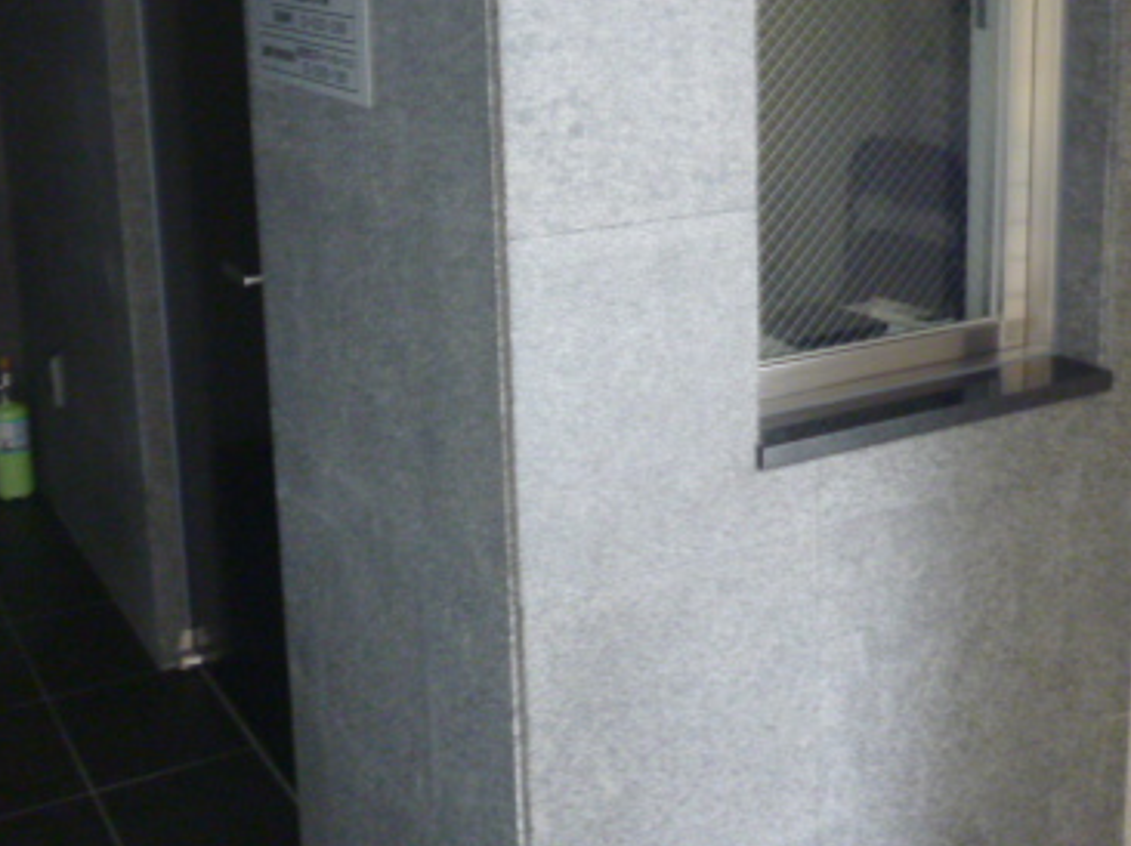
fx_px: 1600
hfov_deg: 38.7
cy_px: 219
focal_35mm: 49
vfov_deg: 29.2
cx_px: 711
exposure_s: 1/8
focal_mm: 5
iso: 400
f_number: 3.1
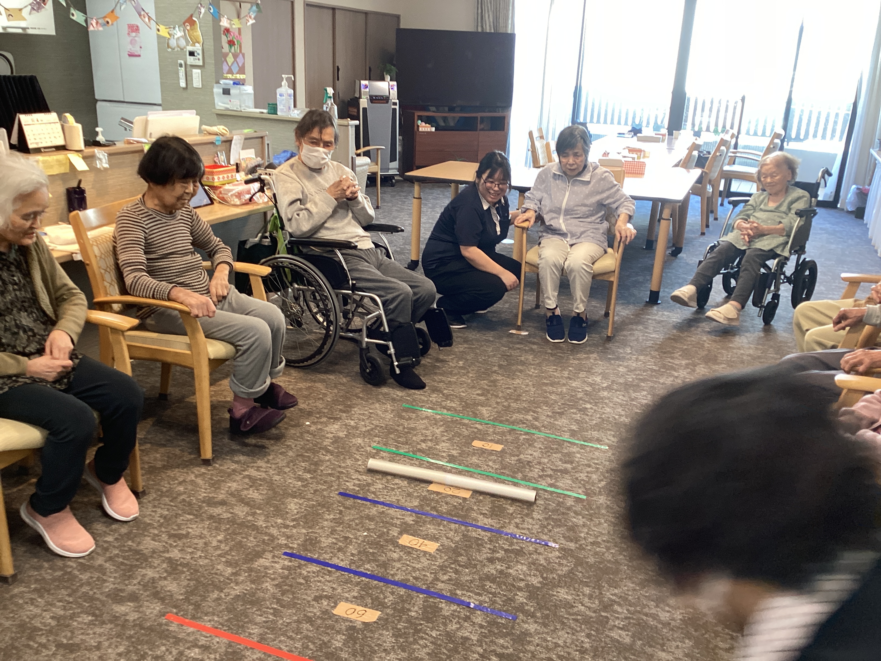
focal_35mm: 31
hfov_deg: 58.4
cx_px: 440
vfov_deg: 45.4
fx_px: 789
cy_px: 330
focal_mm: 3.3
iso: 80
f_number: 2.4
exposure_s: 1/50
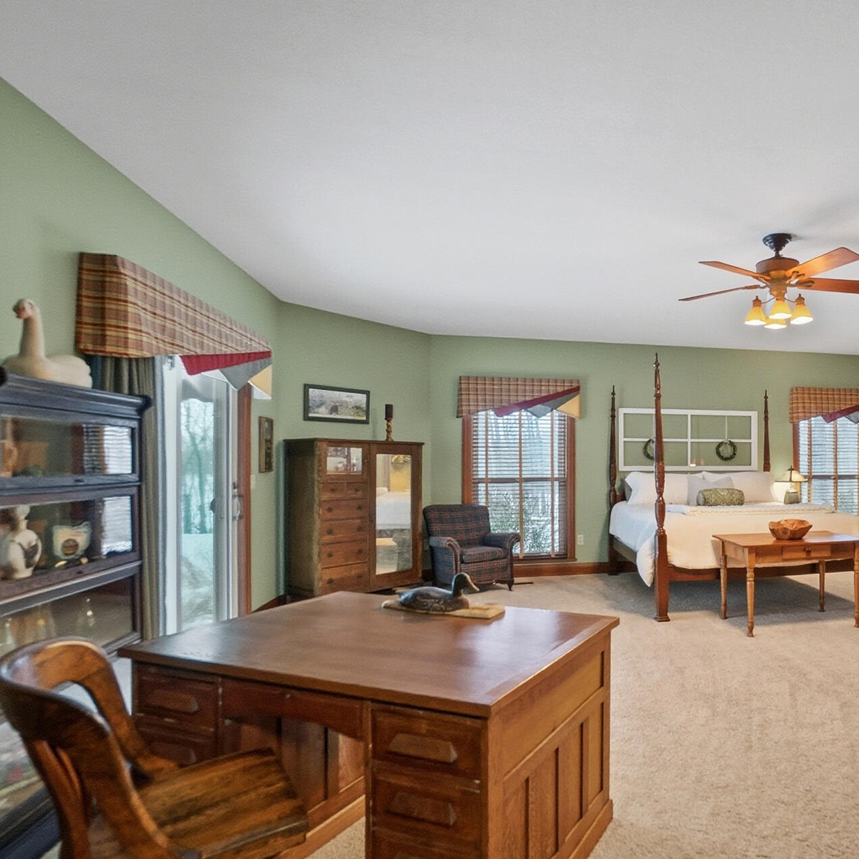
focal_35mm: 20
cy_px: 432
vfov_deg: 74.8
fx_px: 562
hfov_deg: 69.4
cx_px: 653
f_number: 5.6
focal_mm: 10
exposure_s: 1/45
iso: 125
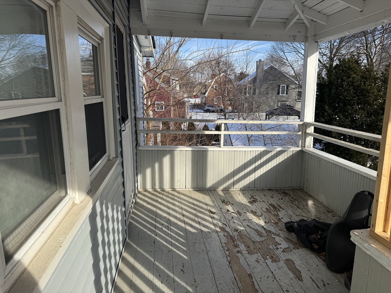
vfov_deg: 56.8
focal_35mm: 24
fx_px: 271
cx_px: 196
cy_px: 146
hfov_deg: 71.6
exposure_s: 1/2415
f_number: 1.78
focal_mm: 6.76
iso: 80
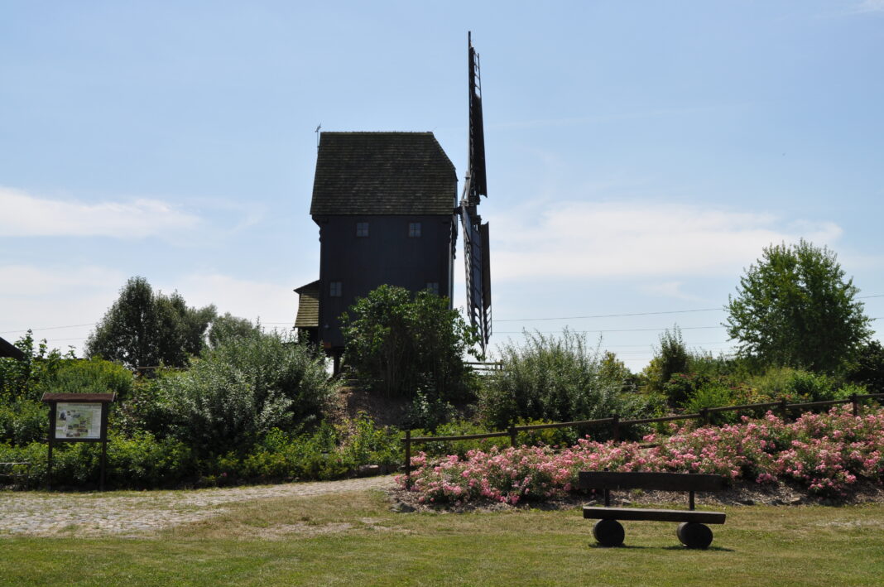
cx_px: 442
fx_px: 1177
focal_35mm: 48
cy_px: 294
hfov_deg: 41.2
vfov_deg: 28.0
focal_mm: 32
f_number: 10
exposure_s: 1/400
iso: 200
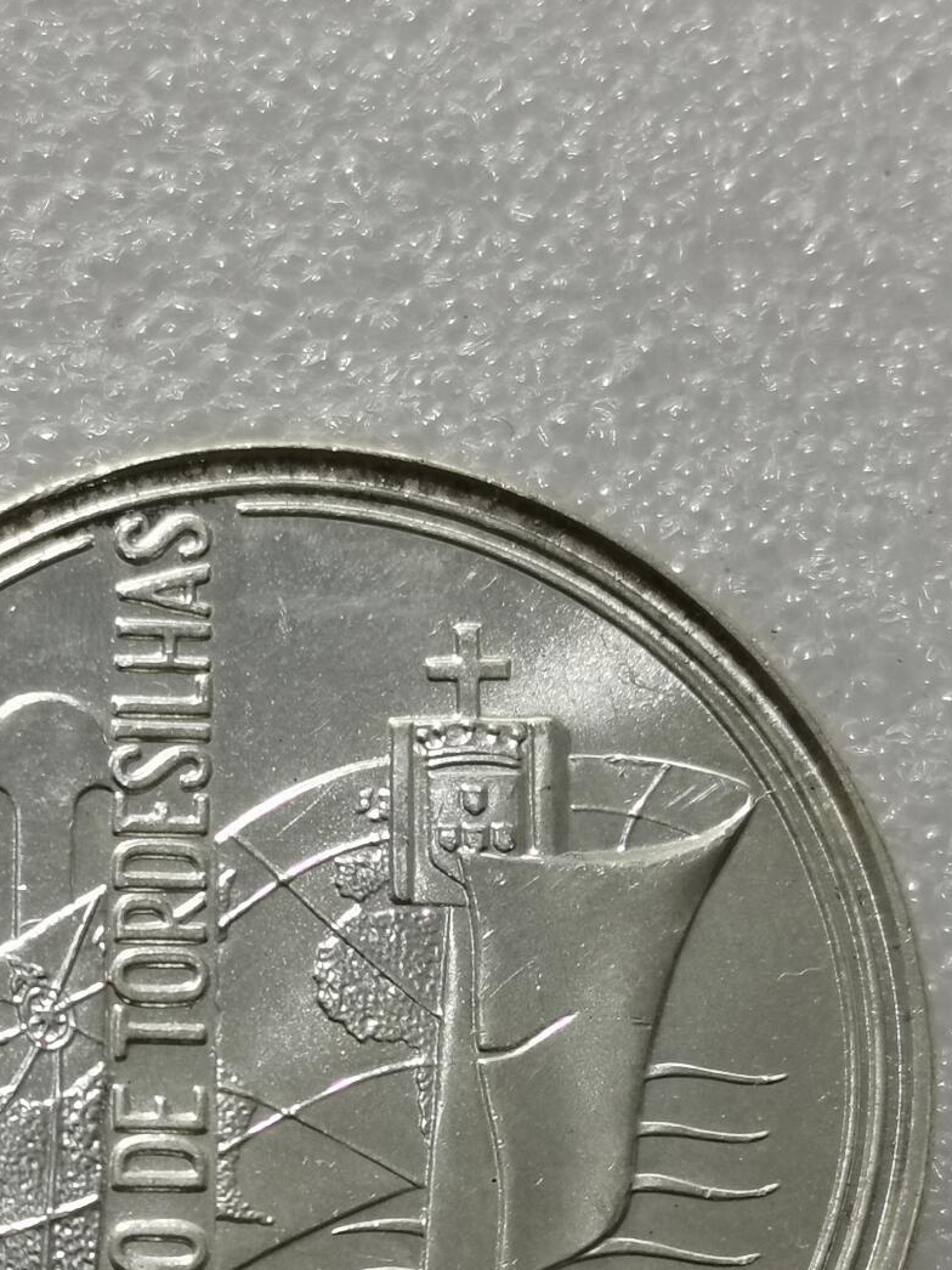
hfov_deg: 14.0
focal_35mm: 105
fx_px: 3852
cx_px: 267
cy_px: 934
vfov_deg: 18.6
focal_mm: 5.58
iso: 80
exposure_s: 1/180
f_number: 1.8
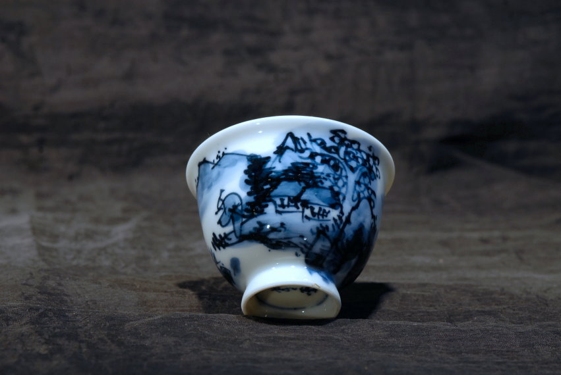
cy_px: 188
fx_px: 2458
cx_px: 280
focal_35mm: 158
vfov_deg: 8.7
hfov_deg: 13.0
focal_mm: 105
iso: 400
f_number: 13
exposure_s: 1/25
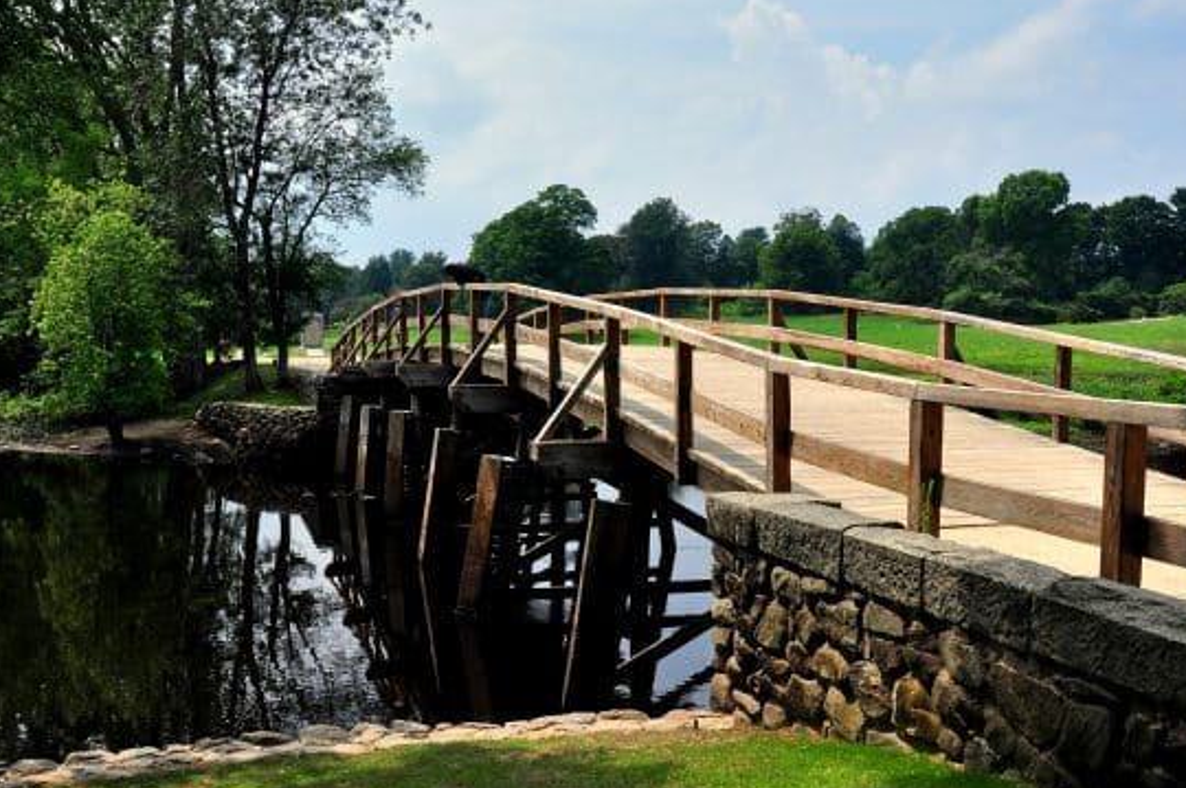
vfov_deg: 37.8
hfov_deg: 54.5
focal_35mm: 35
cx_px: 611
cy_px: 431
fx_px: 1152
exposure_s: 1/400
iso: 200
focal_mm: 18
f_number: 10
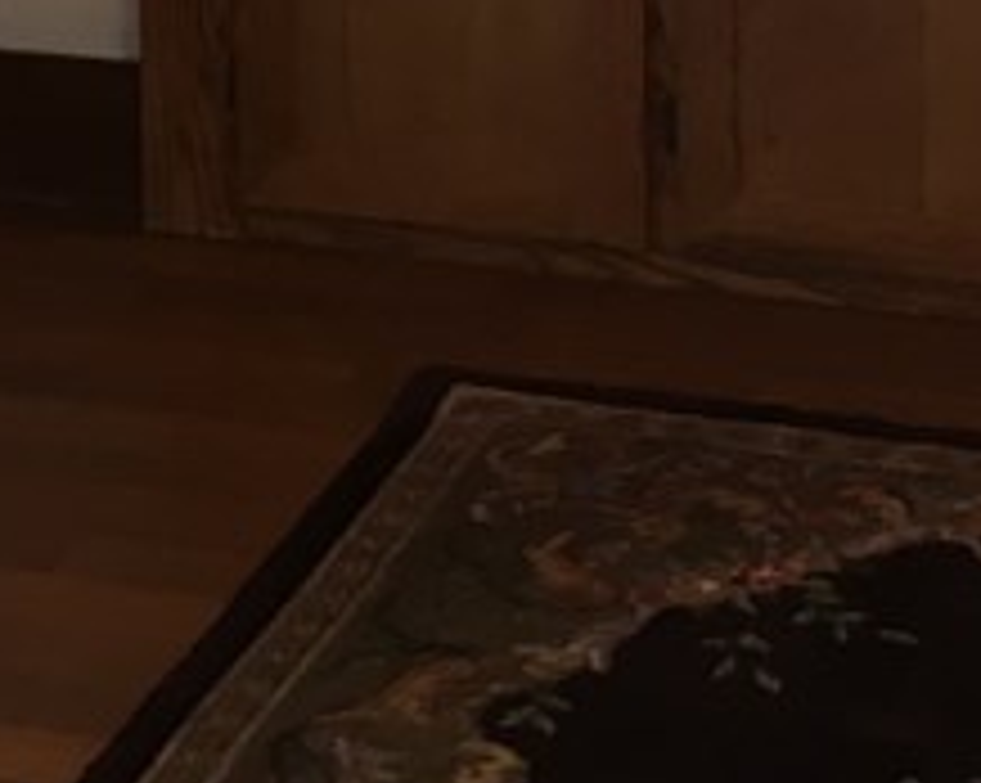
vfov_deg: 10.7
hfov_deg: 14.3
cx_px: 90
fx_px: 3858
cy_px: -729
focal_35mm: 133
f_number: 2.2
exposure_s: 1/30
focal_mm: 4.15
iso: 50
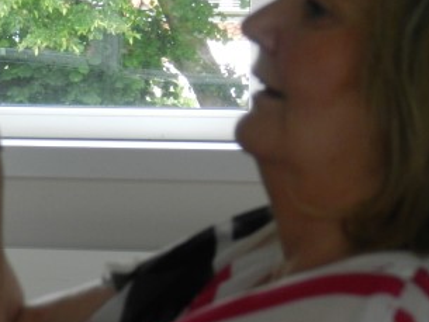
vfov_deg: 4.0
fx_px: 4575
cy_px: 107
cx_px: 191
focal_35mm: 369
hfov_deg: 5.4
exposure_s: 1/80
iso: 400
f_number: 5.4
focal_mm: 31.2
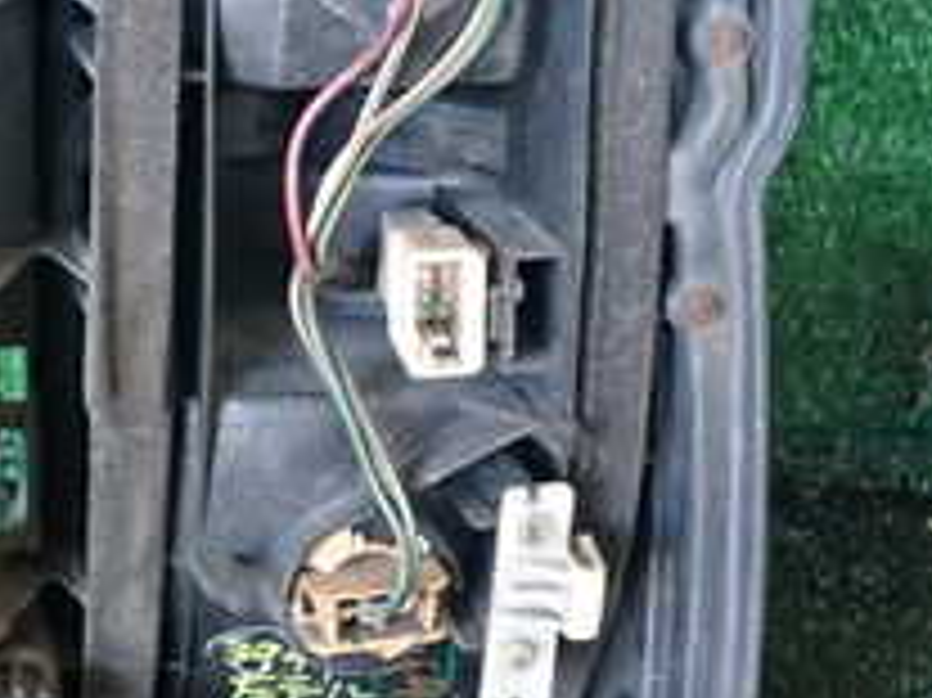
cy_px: 72
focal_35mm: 87
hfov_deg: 22.5
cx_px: 405
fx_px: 2341
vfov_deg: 16.7
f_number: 2.3
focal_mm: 5.4
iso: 400
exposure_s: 1/30
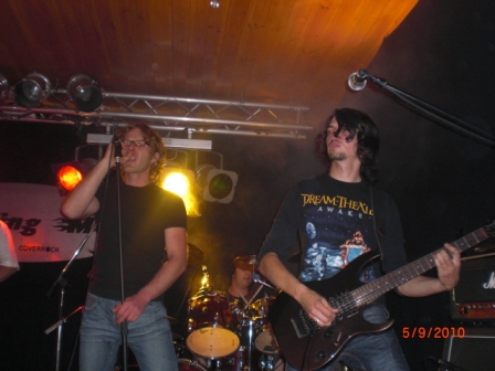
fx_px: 543
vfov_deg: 37.7
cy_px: 186
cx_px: 248
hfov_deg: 49.0
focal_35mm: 38
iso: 200
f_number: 3.1
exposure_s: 1/60
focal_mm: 6.3
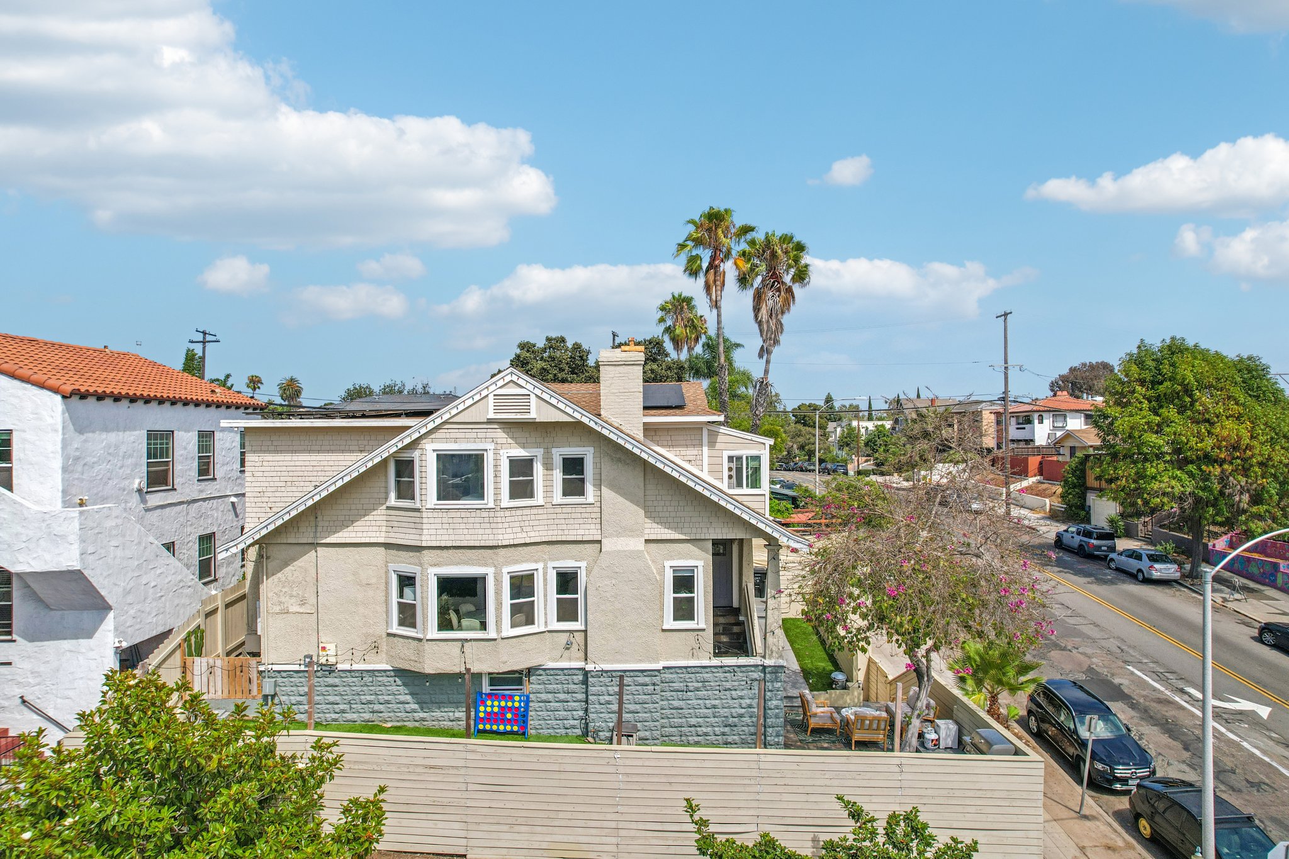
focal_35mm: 22
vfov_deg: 57.2
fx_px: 788
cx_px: 644
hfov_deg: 78.6
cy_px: 430
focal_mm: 8.38
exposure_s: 1/2500
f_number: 2.8
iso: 100
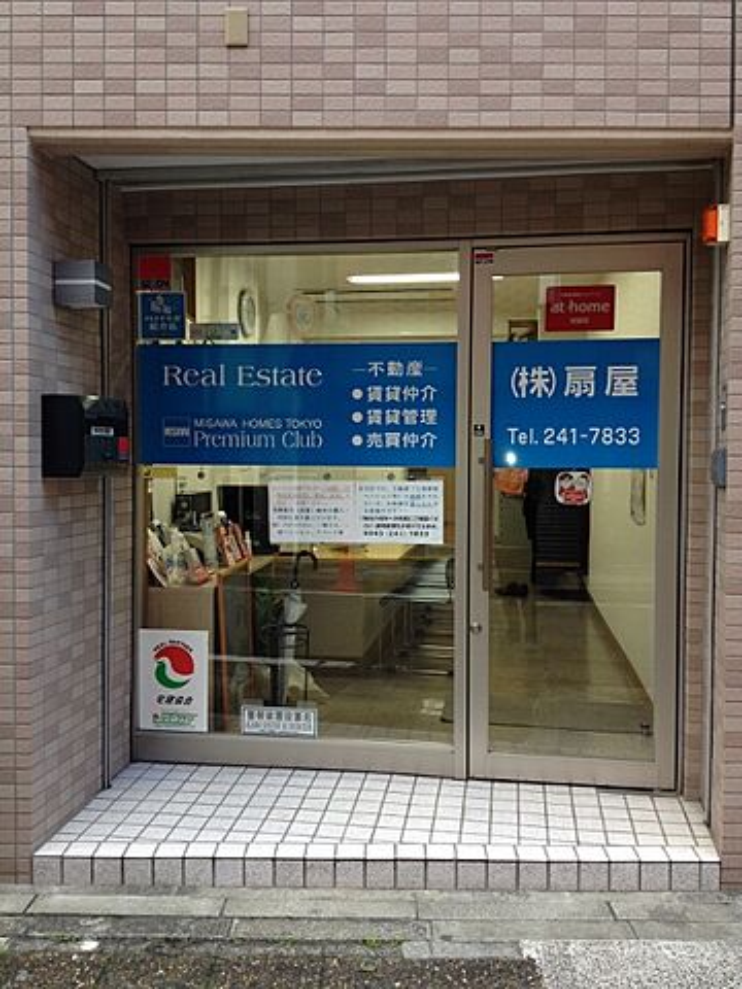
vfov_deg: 52.6
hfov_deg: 40.7
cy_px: 494
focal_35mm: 35
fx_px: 1000
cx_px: 371
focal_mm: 4.28
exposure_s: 1/45
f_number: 2.4
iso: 50
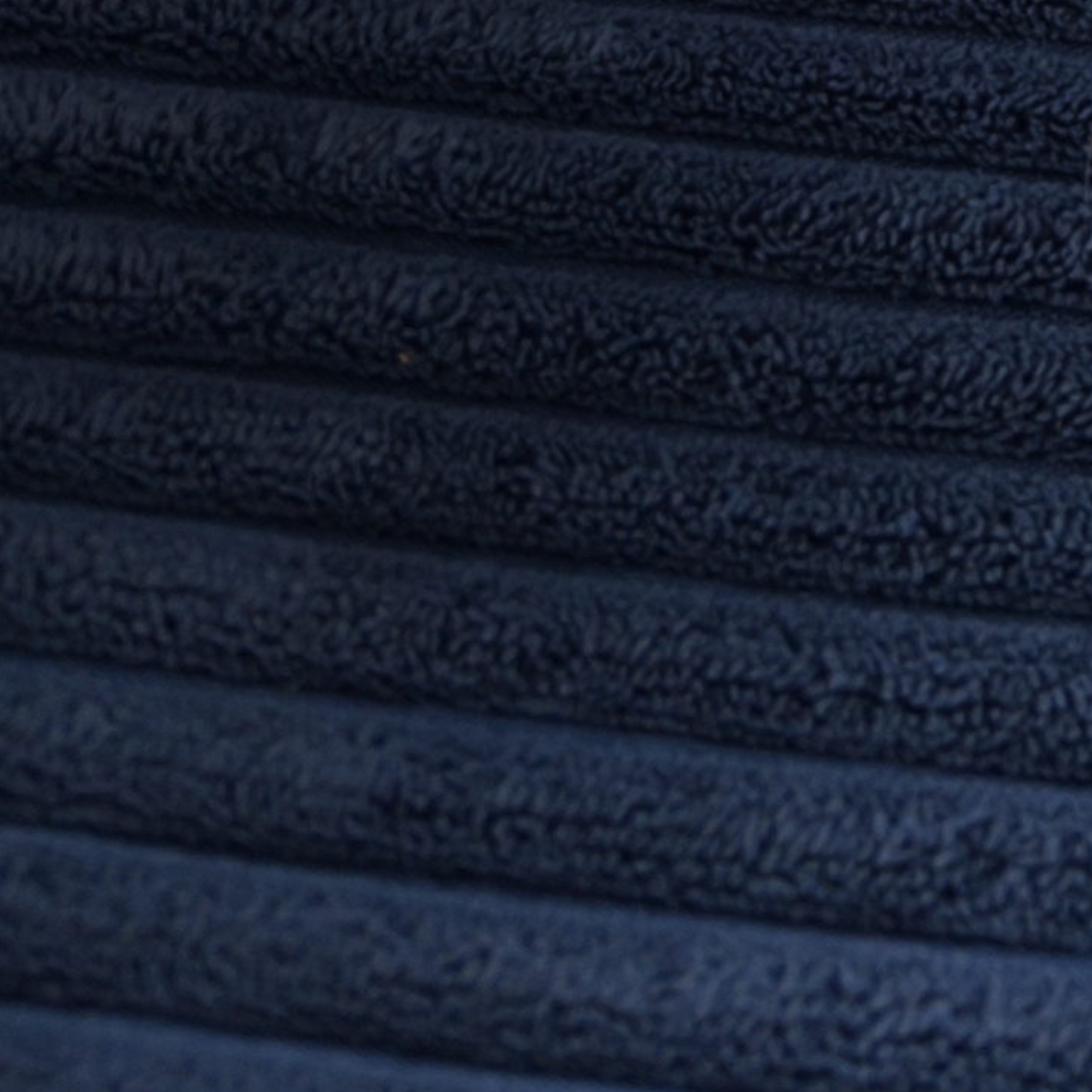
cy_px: -1942
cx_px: 1967
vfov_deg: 10.5
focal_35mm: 130
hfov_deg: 12.3
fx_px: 4640
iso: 50
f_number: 1.6
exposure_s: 1/80
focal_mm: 5.96
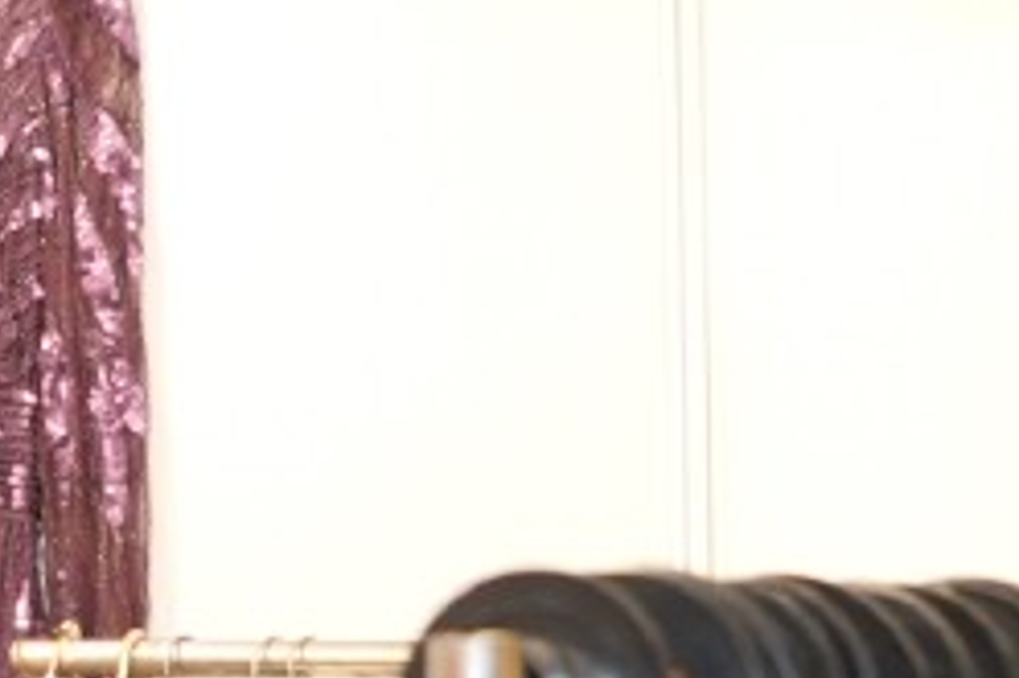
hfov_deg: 10.0
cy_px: 505
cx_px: -1196
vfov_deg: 7.4
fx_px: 5261
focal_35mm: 186
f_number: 5
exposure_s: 1/160
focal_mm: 24
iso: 1000
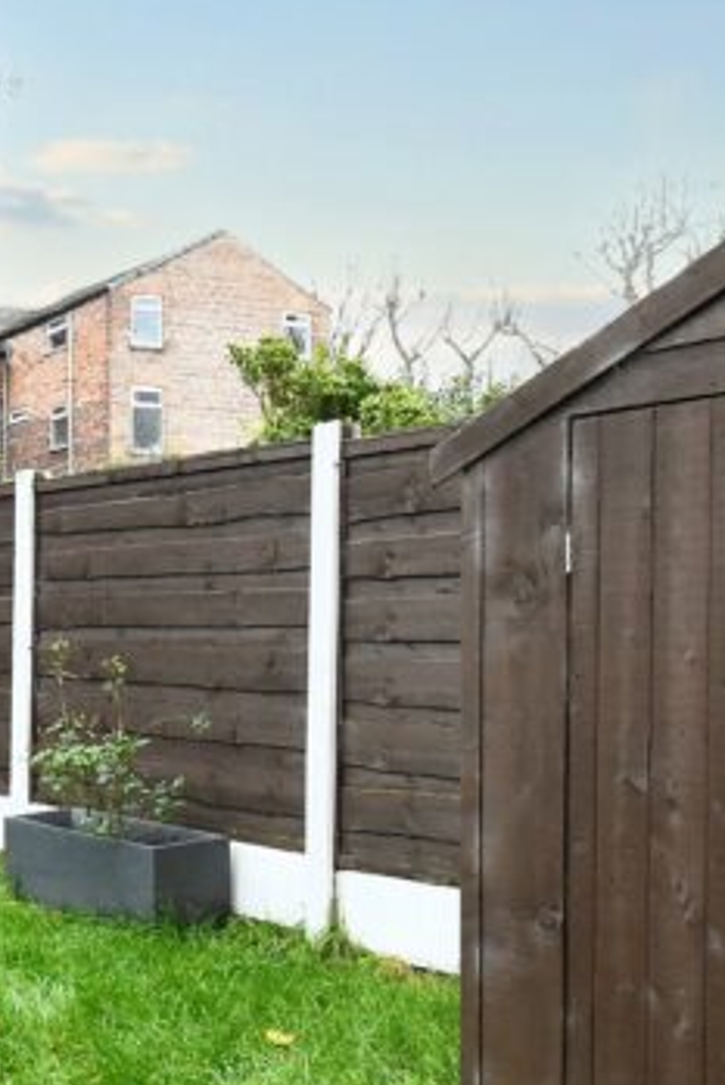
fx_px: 1328
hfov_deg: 27.7
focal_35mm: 44
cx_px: -87
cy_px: 690
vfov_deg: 44.1
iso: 1600
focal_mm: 10
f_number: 10
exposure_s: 1/80
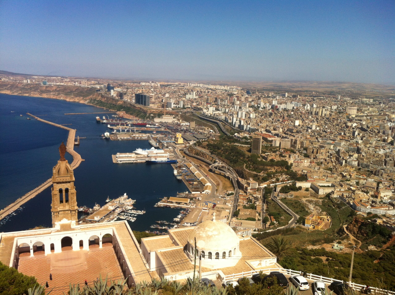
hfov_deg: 52.7
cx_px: 198
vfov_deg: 40.6
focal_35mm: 35
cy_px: 148
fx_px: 399
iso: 80
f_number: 2.8
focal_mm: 3.85
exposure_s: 1/2514
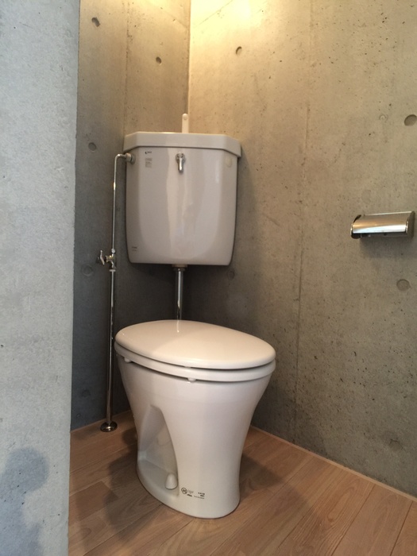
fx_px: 466
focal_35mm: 29
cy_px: 278
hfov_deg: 48.2
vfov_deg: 61.7
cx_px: 208
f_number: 2.2
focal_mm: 4.15
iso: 100
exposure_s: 1/4
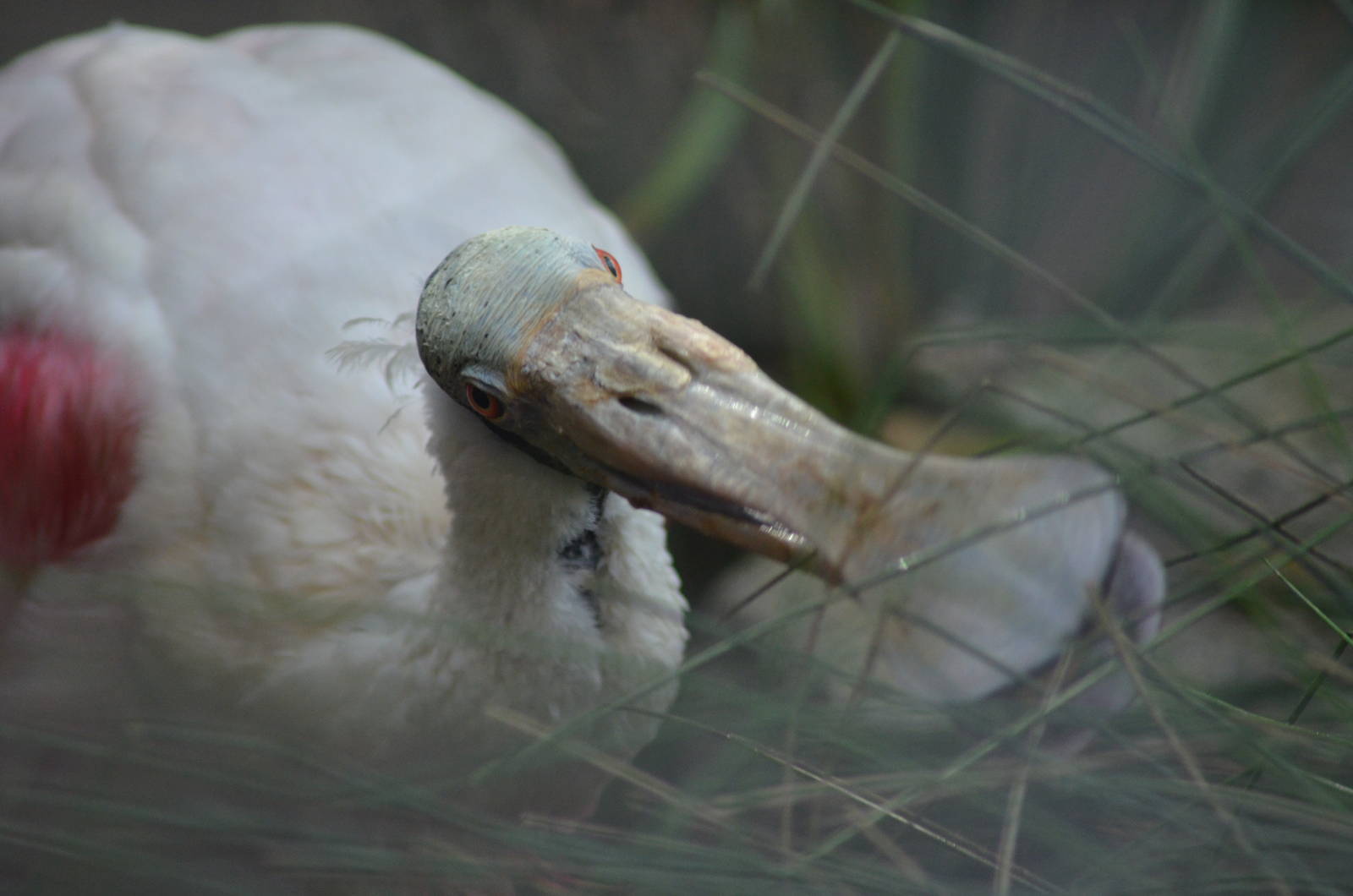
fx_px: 16879
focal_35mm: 450
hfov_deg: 4.6
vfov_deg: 3.0
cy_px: 448
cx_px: 676
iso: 1400
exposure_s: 1/500
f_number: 5.6
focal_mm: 300
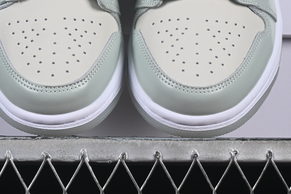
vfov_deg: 7.9
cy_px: -2
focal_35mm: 173
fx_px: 1398
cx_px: 119
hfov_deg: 11.9
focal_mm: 50
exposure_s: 1/80
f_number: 8
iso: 160
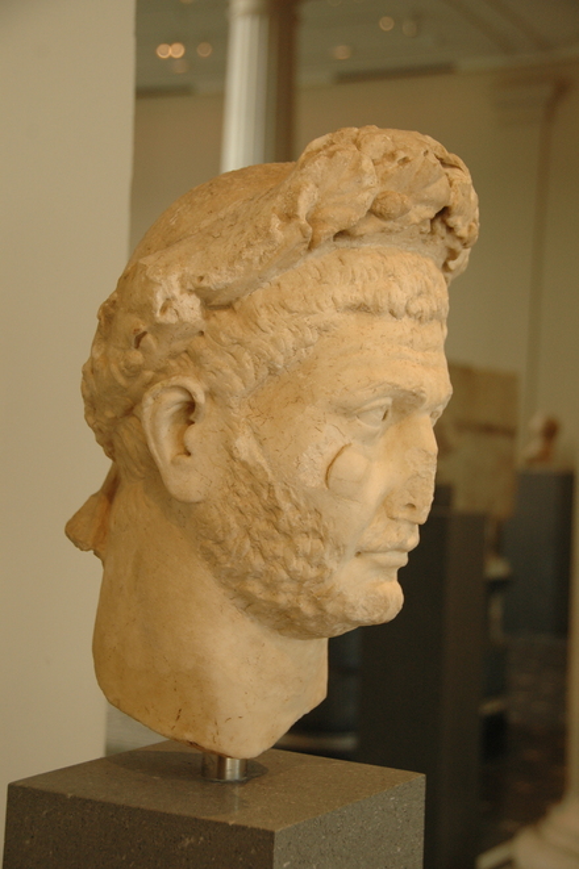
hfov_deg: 19.7
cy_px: 434
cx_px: 290
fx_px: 1666
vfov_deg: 29.3
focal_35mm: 69
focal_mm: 46
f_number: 5
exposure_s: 1/100
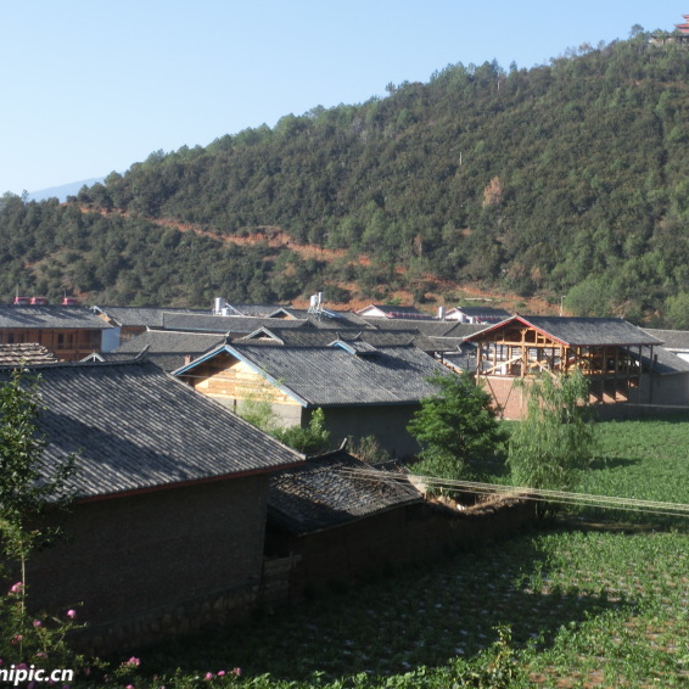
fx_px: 1441
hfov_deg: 26.8
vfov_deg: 26.7
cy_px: 228
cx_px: 439
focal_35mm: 64
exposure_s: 1/50
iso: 80
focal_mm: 7.15
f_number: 10.1
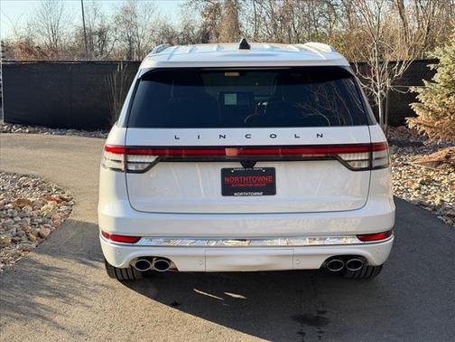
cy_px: 171
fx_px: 631
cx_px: 228
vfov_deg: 30.3
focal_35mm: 48
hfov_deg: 39.7
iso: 80
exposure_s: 1/1353
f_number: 1.78
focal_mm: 6.76
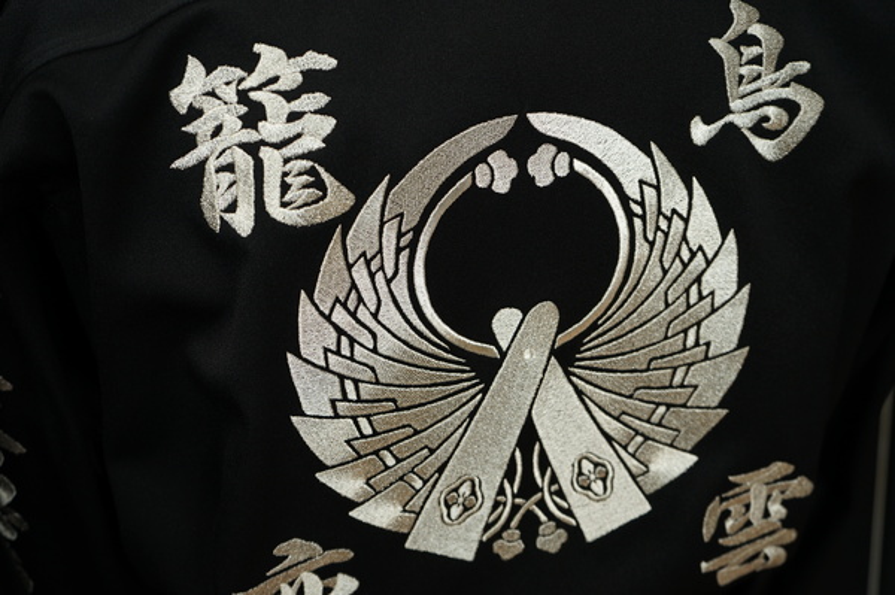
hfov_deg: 47.4
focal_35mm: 41
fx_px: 1018
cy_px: 298
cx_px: 448
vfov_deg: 32.6
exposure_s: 1/100
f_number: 5
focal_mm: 41
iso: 250
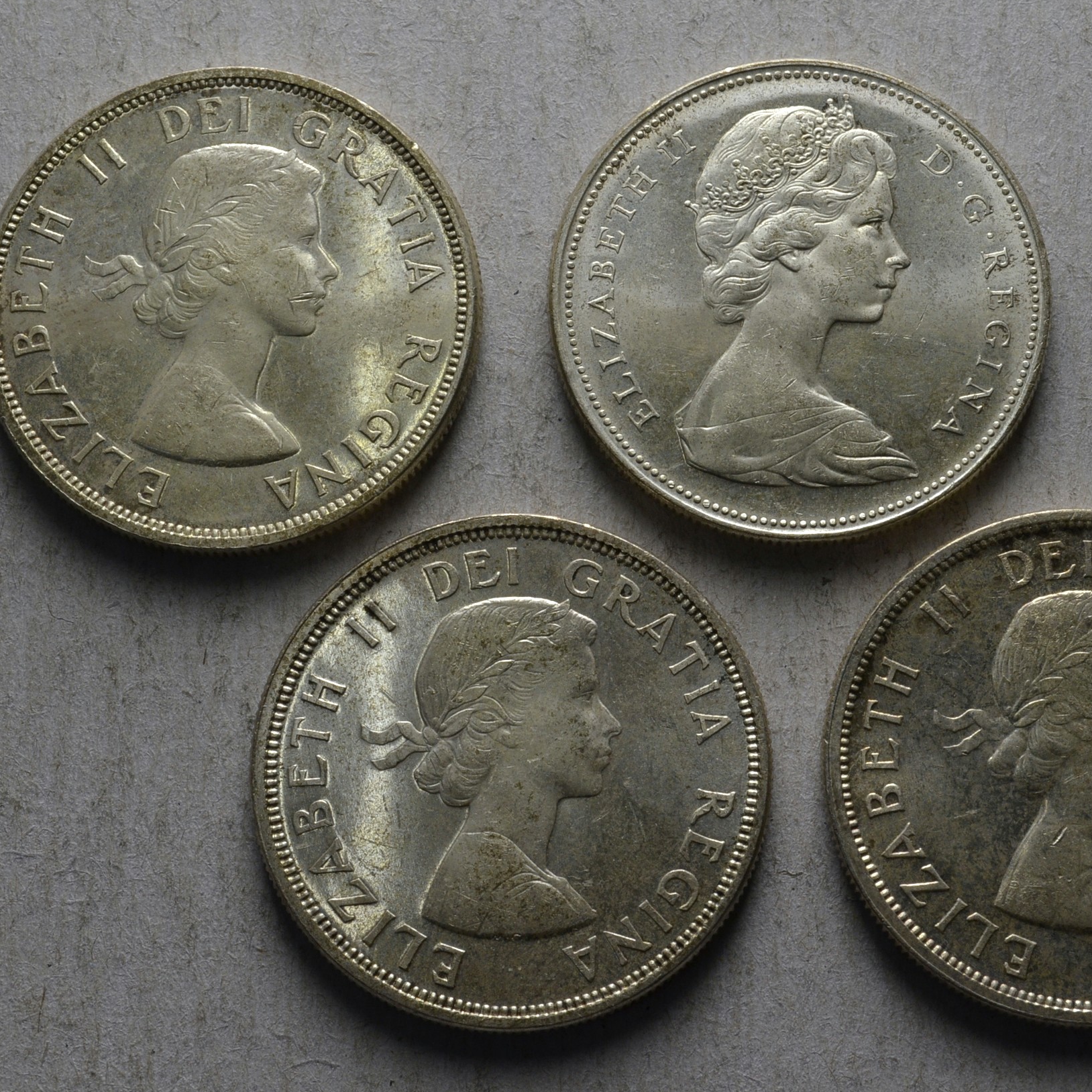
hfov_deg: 22.4
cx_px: 665
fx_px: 2748
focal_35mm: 77
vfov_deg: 22.5
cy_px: 546
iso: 400
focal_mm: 40
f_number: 14
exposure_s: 1/250
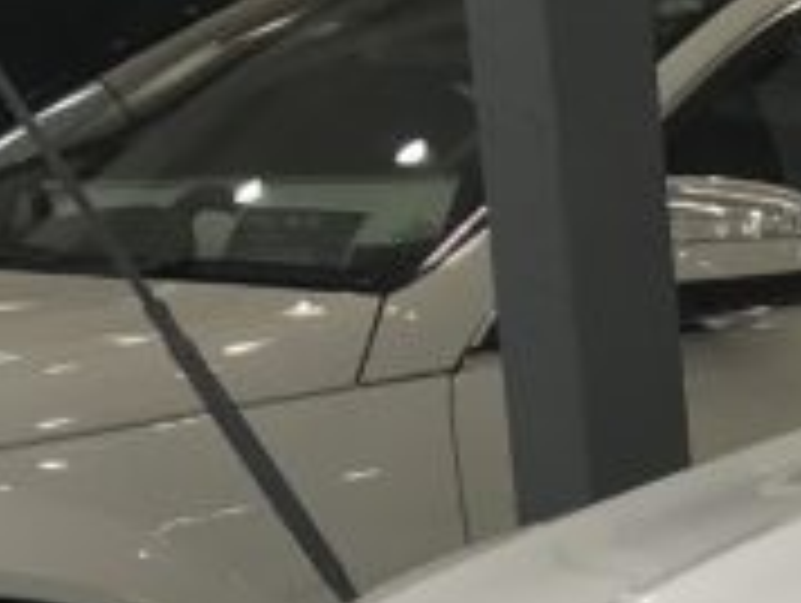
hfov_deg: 10.3
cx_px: 2048
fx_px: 3731
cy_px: 1210
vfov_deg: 8.7
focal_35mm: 161
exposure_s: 1/141
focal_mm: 3.99
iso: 20
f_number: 1.8
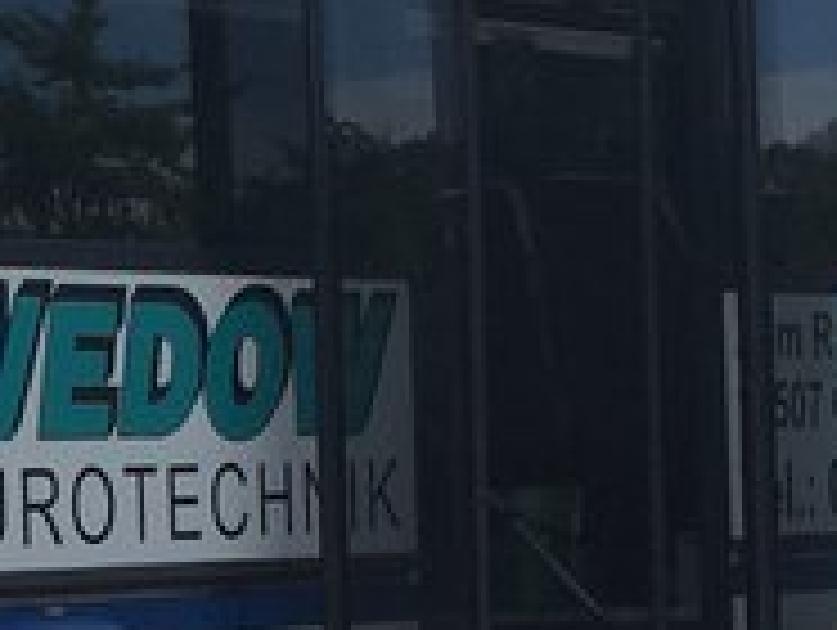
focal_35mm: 187
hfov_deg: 10.3
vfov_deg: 7.9
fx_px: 4527
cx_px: -360
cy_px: 702
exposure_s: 1/1799
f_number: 2.2
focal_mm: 4.15
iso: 32
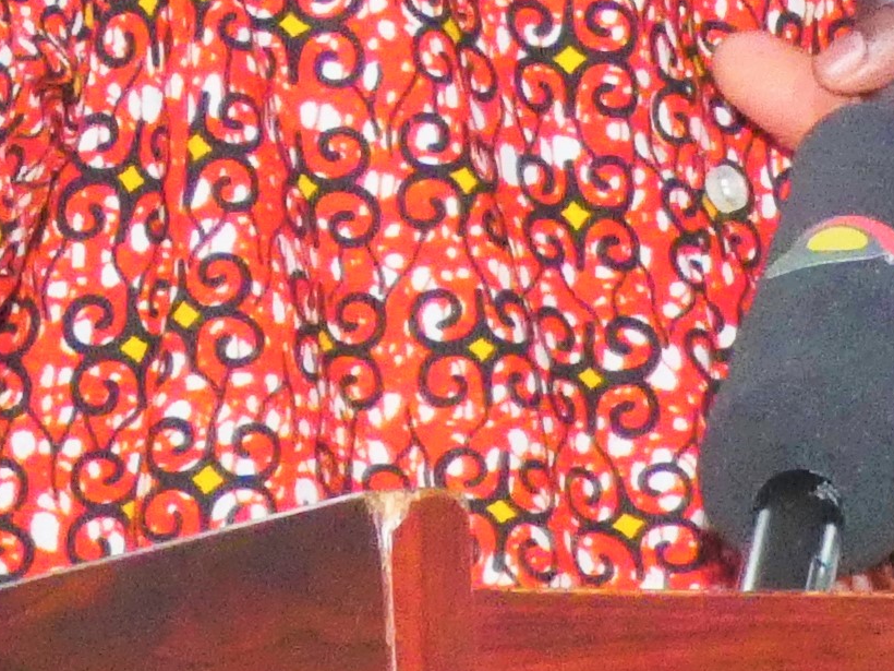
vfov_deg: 2.5
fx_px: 15418
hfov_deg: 3.3
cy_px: 154
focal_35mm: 597
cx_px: 665
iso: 800
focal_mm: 17.9
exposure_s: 1/25
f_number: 4.8
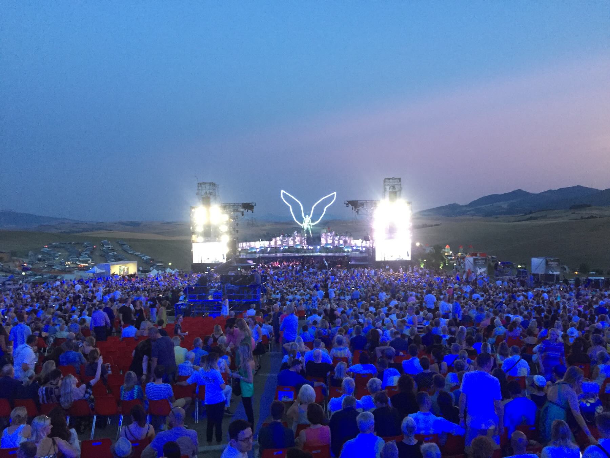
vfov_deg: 48.2
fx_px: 511
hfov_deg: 61.7
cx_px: 305
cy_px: 229
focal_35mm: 29
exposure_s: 1/33
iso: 250
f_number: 2.2
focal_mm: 4.15
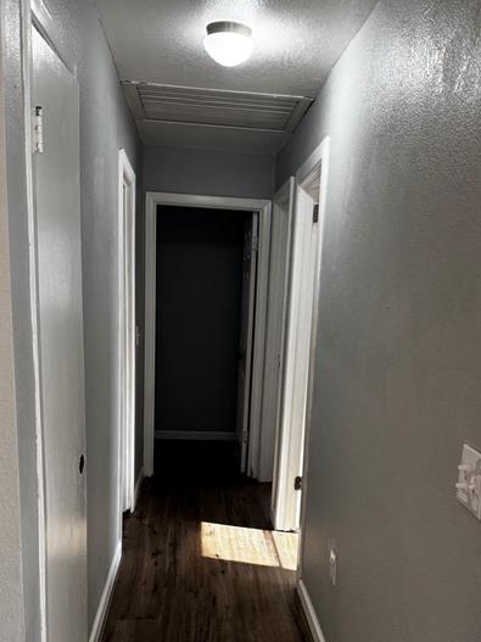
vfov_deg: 51.5
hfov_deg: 40.7
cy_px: 437
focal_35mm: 35
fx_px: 649
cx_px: 253
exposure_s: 1/120
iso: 160
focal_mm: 6.76
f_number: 1.78
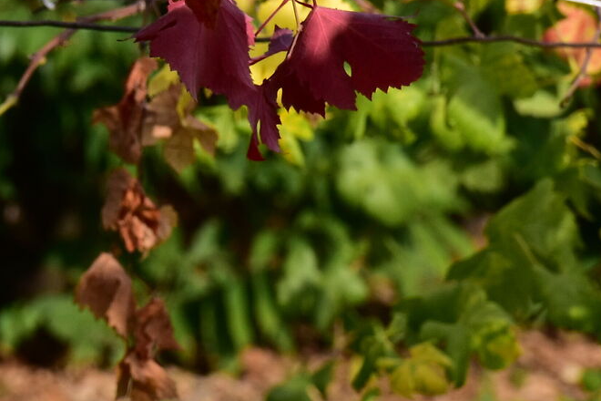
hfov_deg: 2.7
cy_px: 81
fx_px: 12754
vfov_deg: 1.8
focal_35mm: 764
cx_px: 15
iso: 400
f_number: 10
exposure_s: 1/320
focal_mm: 140
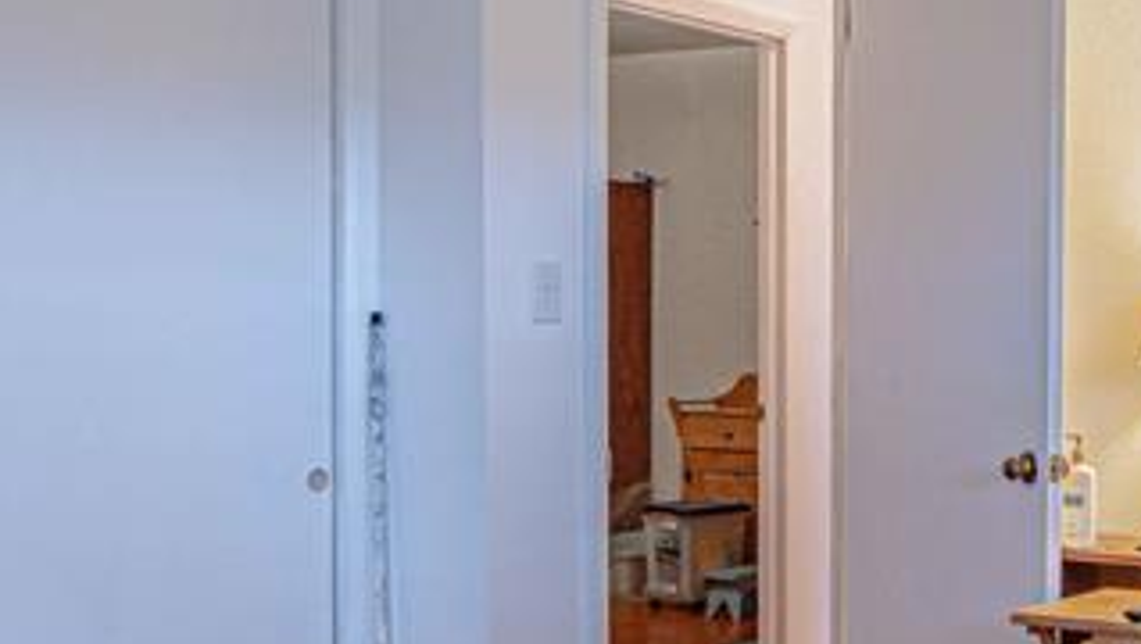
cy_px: 374
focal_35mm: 57
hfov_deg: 32.4
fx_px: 1726
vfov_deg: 21.1
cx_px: 1245
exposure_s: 1/250
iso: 1250
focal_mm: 16
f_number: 4
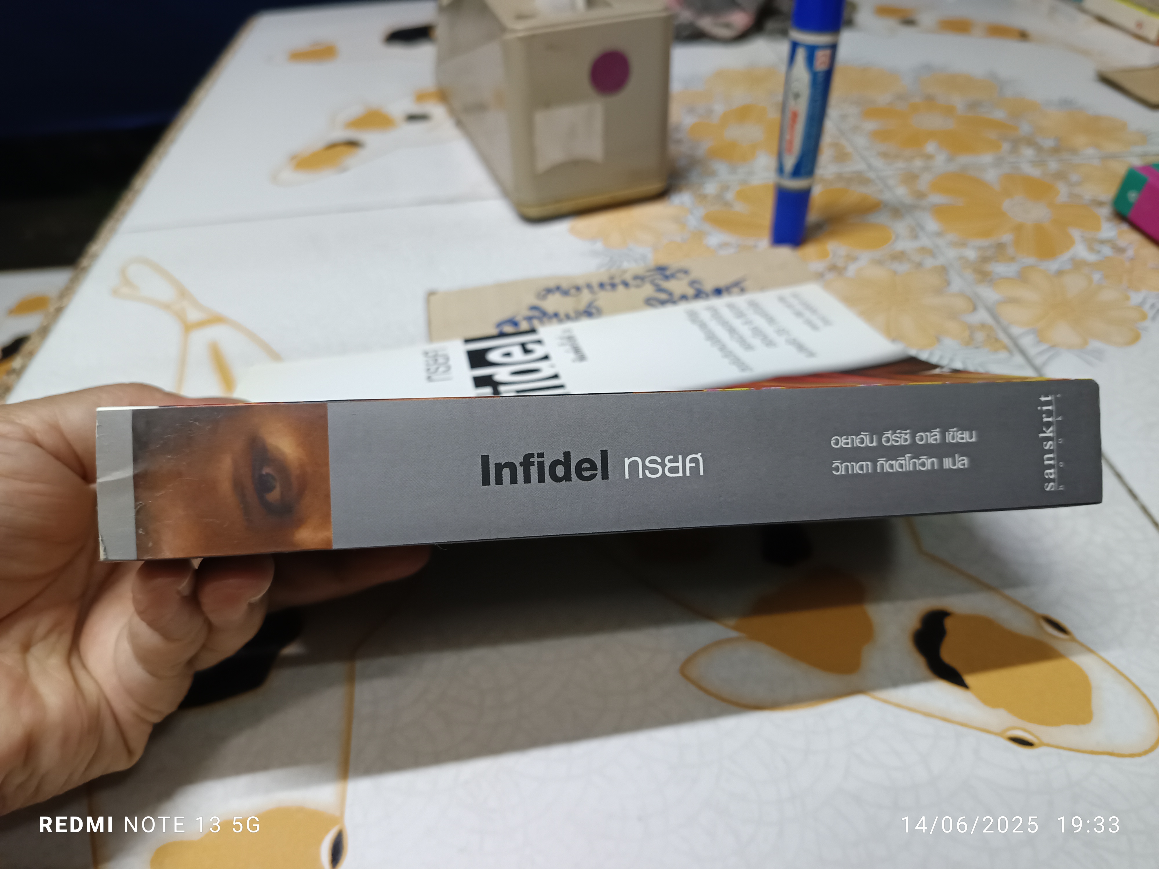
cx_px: 580
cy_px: 434
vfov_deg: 56.8
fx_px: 804
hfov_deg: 71.6
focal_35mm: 24
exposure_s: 1/25
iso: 1026
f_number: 1.7
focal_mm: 5.31
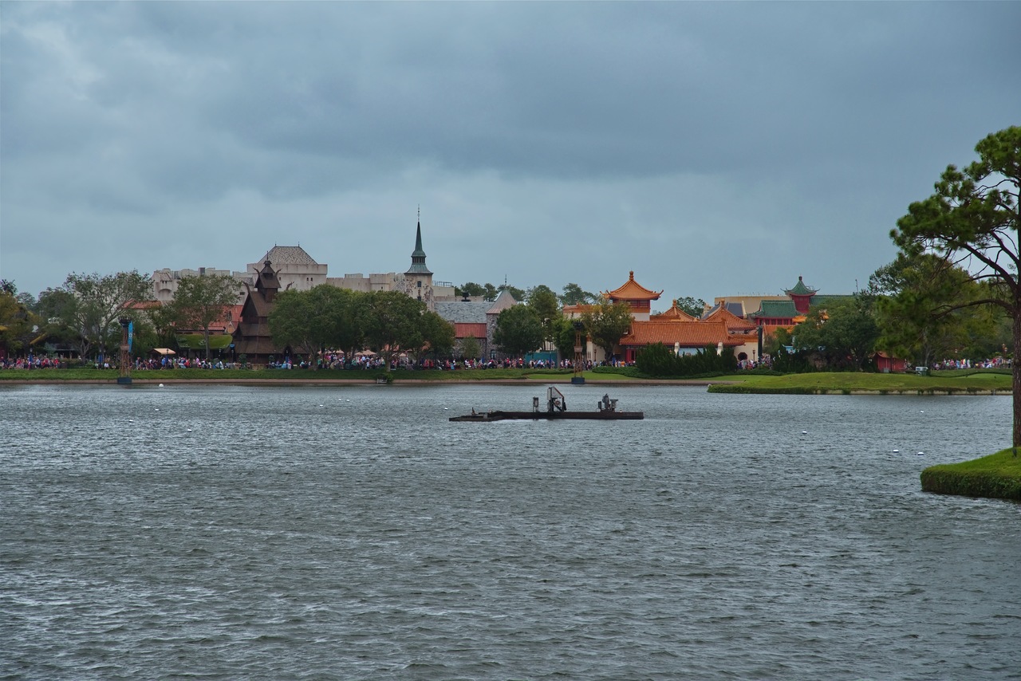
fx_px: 3404
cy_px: 340
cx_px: 510
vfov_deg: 11.4
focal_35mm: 120
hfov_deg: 17.1
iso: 100
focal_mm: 120
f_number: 7.1
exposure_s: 1/250
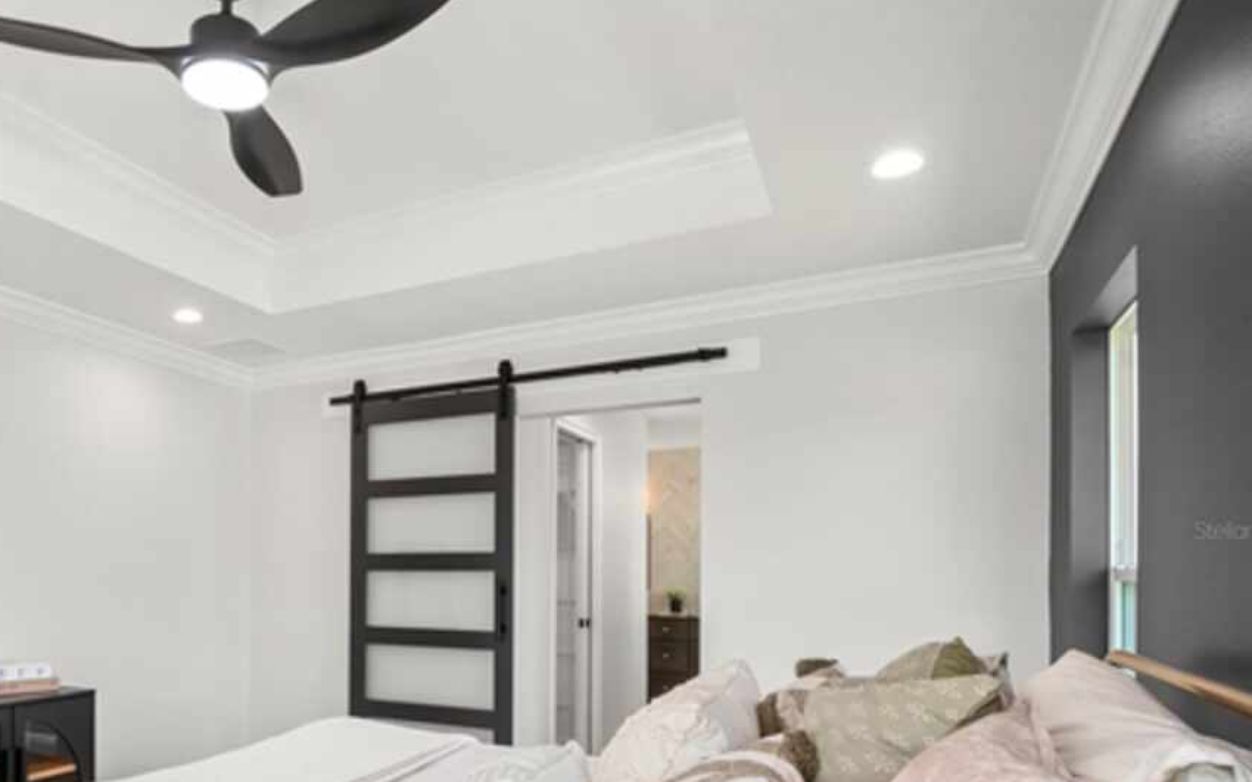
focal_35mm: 23
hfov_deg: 73.2
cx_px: 356
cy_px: 530
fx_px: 785
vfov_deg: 51.8
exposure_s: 1/13
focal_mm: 10
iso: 250
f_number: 9
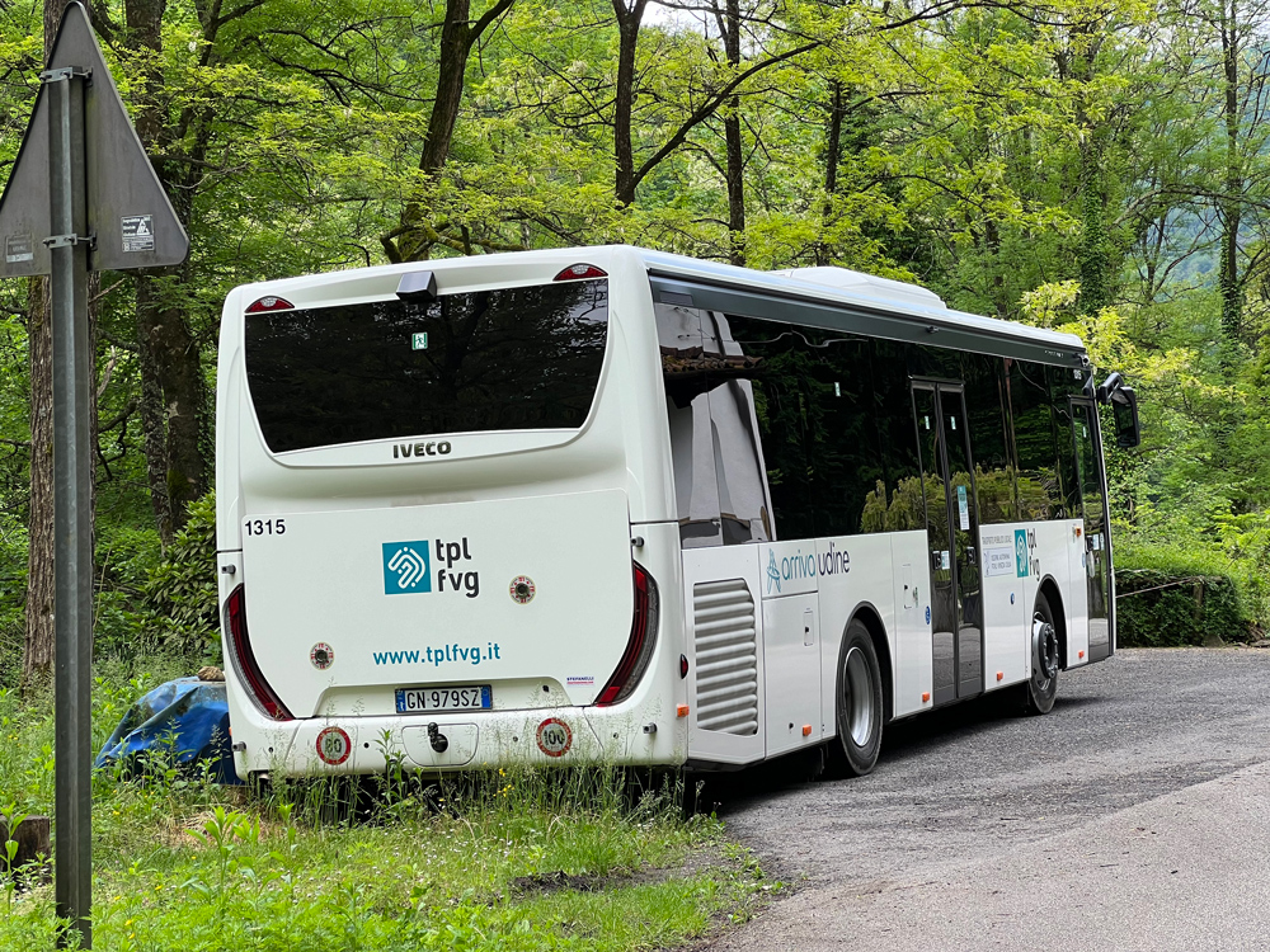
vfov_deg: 19.1
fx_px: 2825
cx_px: 635
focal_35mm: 77
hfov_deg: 25.3
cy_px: 476
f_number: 2.8
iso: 32
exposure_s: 1/120
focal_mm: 9
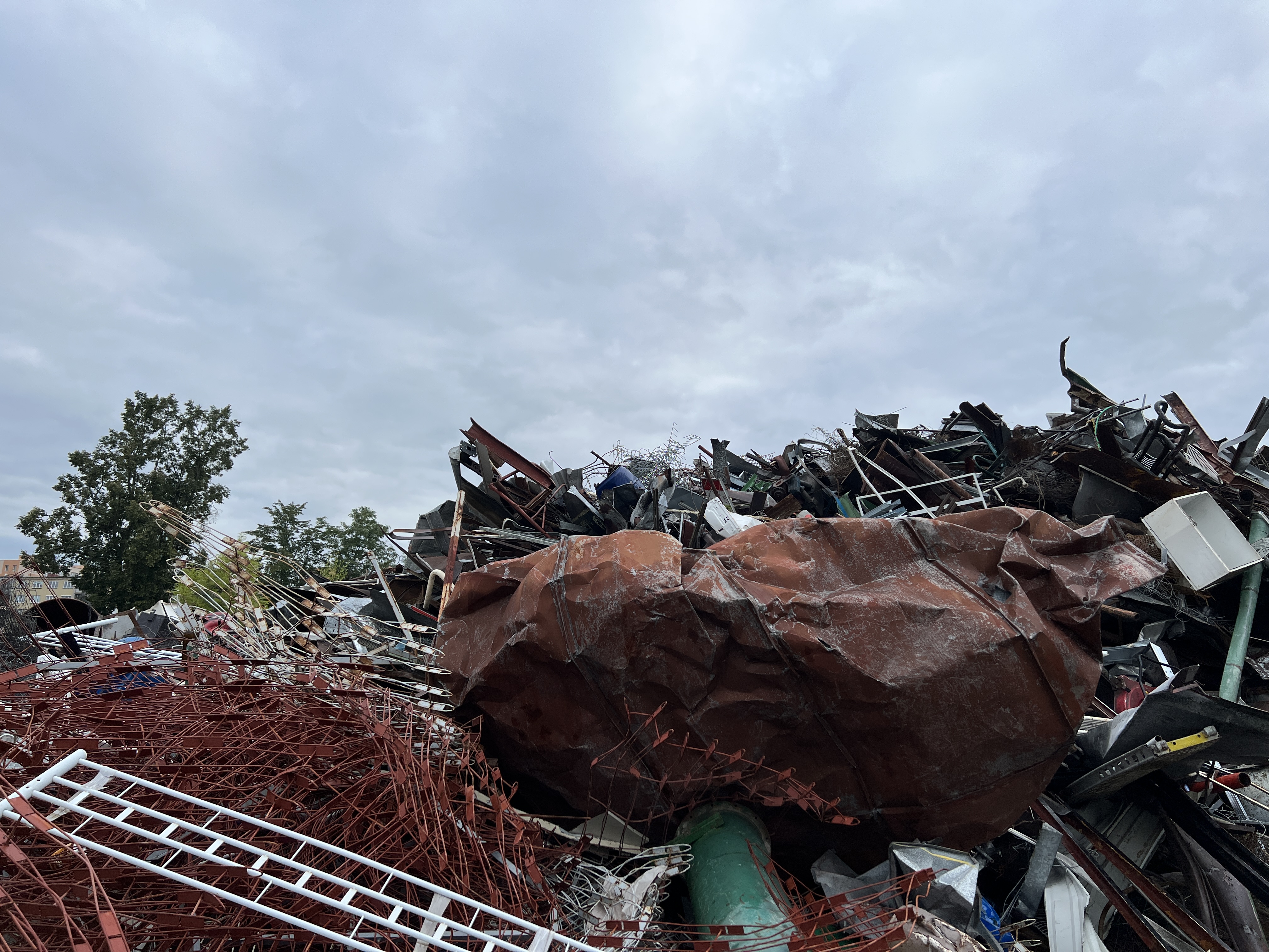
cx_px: 634
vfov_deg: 53.1
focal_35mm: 26
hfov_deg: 67.3
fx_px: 953
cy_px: 476
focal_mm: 5.7
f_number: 1.5
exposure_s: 1/1698
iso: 50
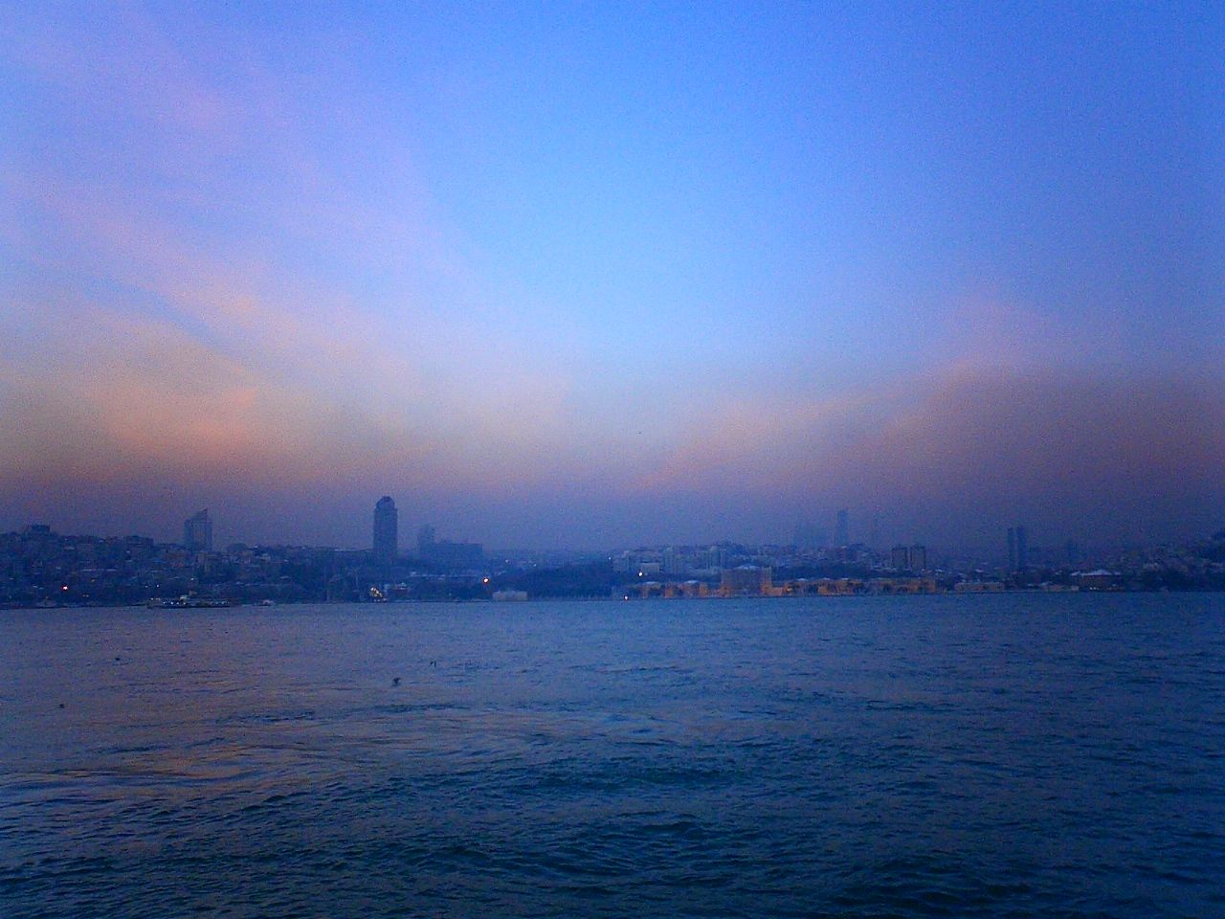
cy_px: 460
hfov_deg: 50.1
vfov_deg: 38.7
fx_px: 1309
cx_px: 612
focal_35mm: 37
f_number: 3.5
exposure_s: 1/80
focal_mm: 5.6
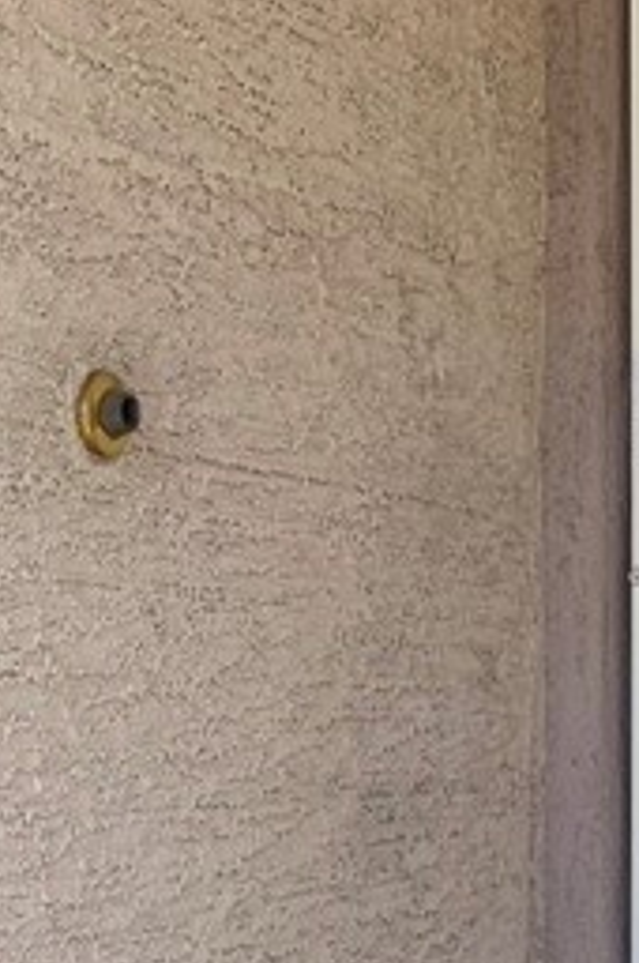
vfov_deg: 20.4
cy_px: 470
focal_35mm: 100
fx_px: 2670
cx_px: 1740
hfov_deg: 10.7
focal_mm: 6.76
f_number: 1.78
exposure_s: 1/1314
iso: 80
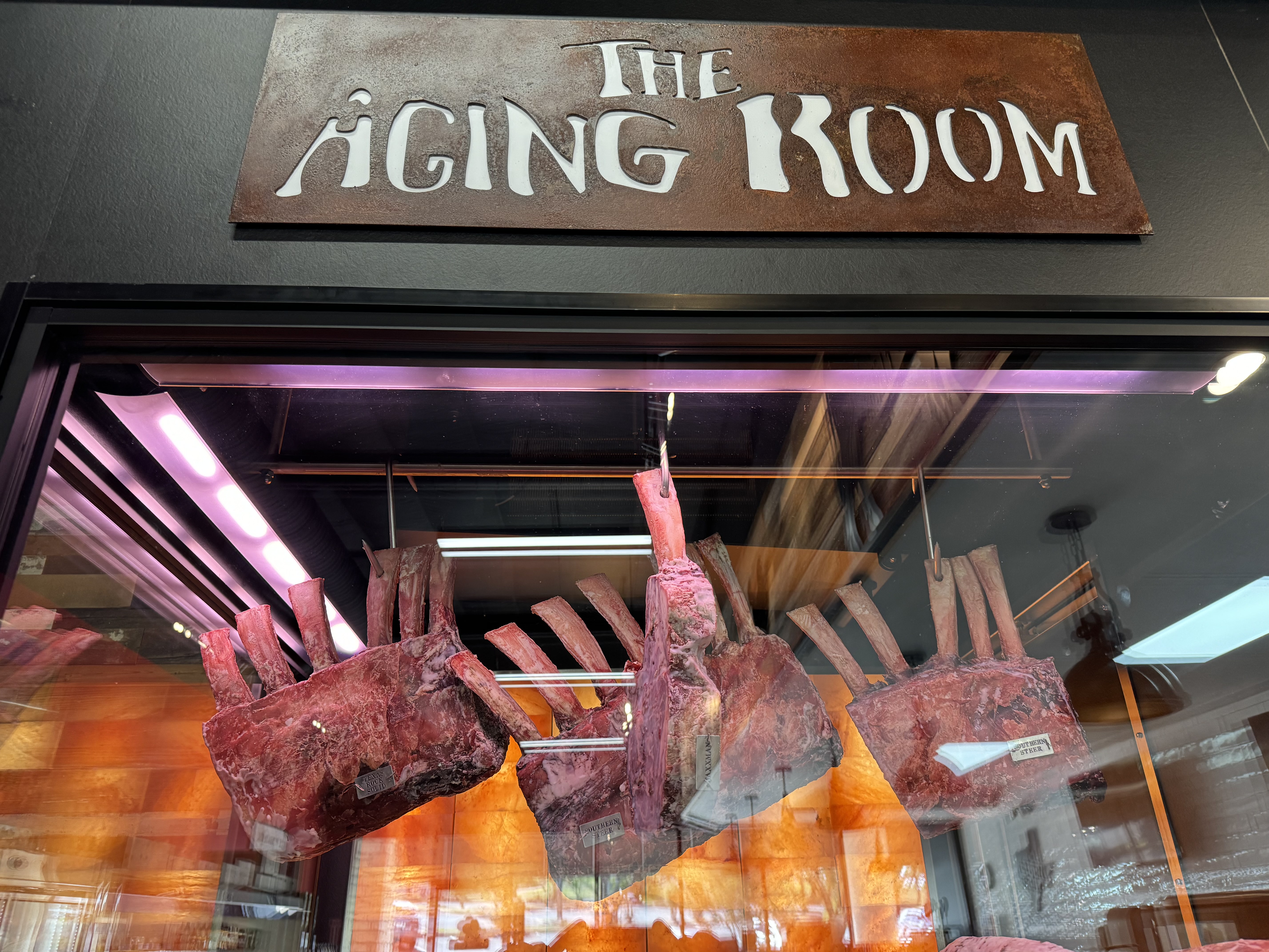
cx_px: 634
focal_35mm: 24
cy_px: 476
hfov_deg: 71.6
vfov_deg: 56.8
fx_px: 880
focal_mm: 6.76
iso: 200
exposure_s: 1/120
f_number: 1.78
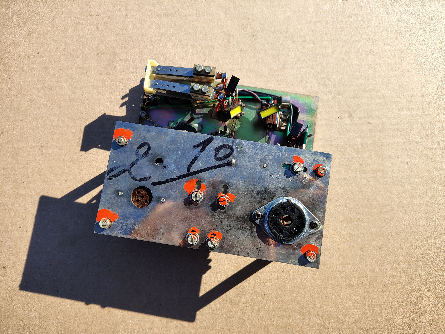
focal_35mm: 24
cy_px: 167
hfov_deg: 71.6
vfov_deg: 56.8
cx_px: 222
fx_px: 309
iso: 100
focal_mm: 5.56
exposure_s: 1/949
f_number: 1.8
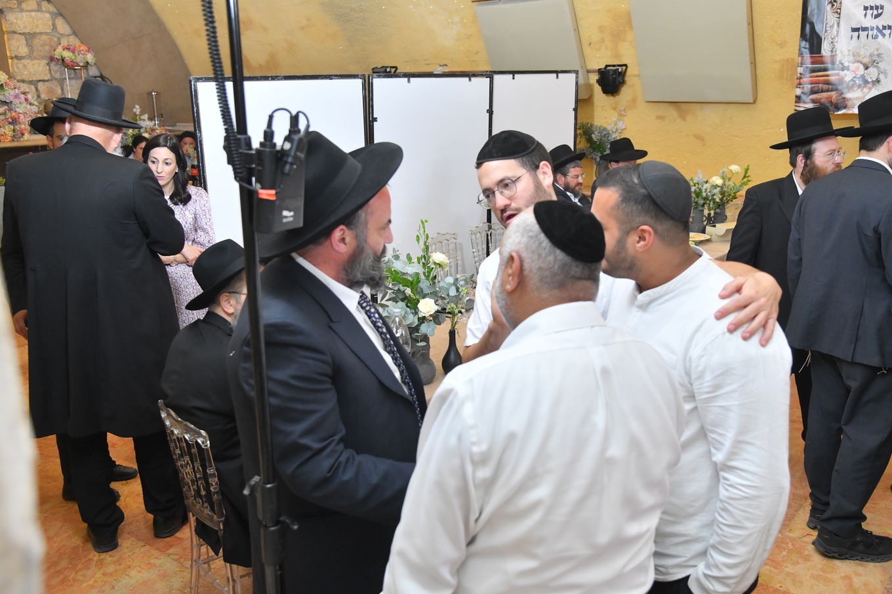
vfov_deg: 37.8
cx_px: 449
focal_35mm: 35
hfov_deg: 54.4
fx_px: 867
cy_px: 294
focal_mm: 34
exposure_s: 1/200
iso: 1600
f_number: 5
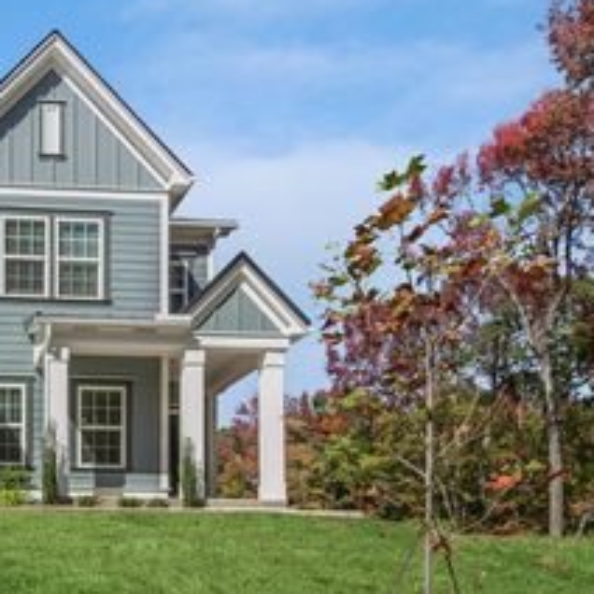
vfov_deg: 48.2
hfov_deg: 41.6
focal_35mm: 33
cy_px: 431
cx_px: -28
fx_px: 641
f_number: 8
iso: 200
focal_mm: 11
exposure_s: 1/640
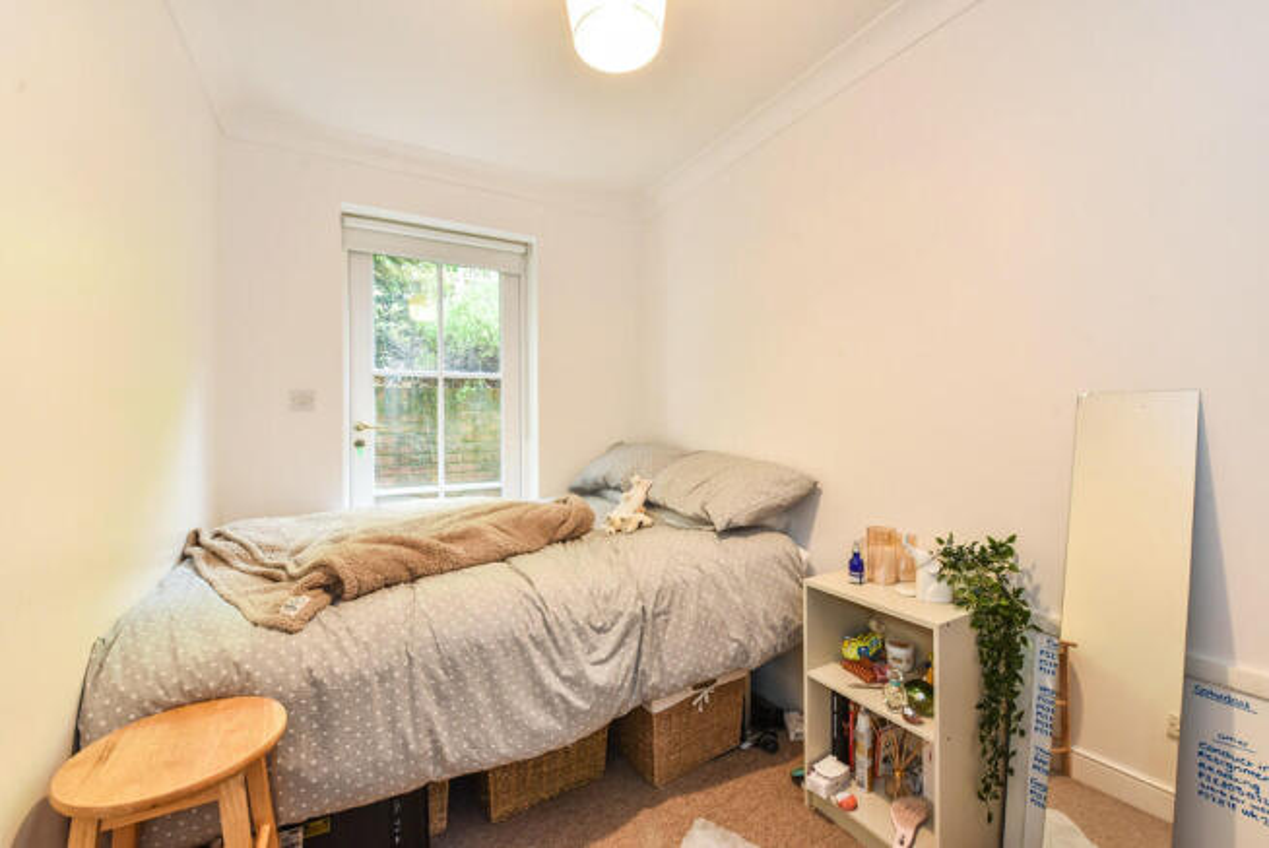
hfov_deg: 104.2
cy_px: 424
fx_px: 494
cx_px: 634
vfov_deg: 81.3
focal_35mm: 14
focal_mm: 14
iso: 400
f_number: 8
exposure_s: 1/10
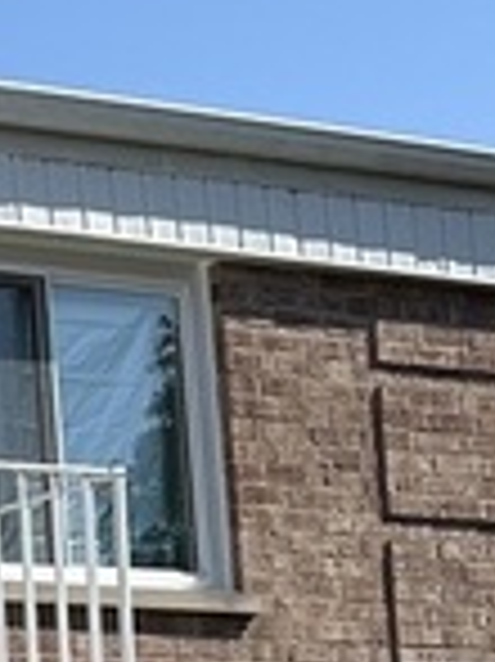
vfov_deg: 9.7
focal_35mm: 191
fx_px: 3647
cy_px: 1283
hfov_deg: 6.9
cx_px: -1040
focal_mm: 5.7
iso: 50
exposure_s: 1/4444
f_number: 1.5
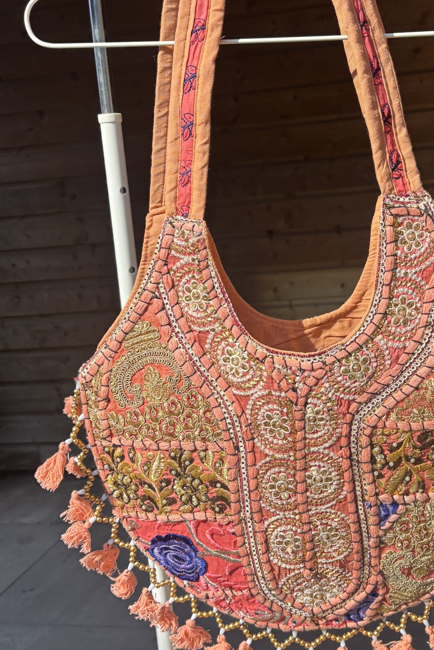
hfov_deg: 30.3
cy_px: 284
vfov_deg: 44.4
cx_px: 286
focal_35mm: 44
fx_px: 795
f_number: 1.6
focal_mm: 5.96
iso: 50
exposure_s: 1/2342
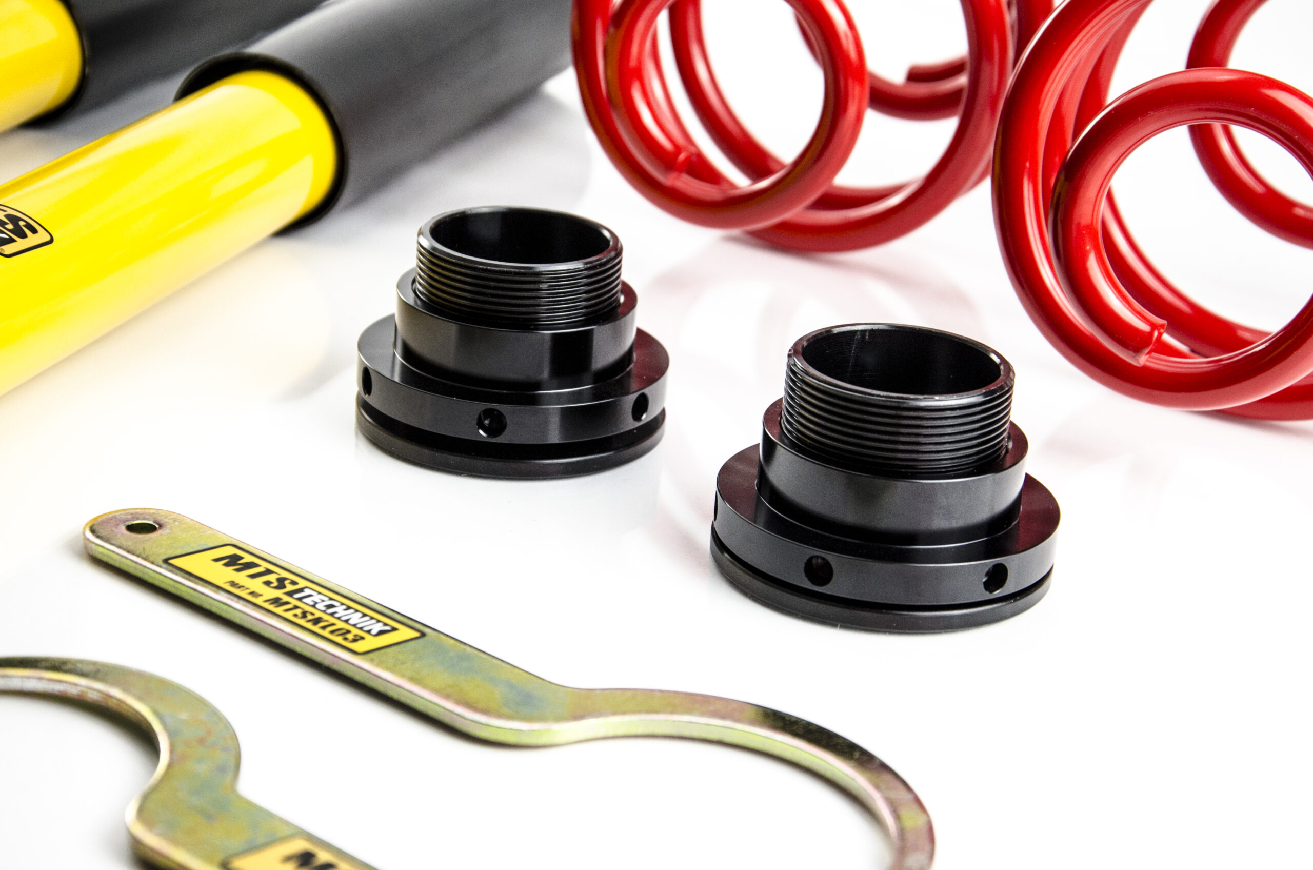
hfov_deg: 26.0
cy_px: 435
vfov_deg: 17.4
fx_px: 2839
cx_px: 656
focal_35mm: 78
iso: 400
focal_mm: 52
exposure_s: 1/125
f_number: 5.6
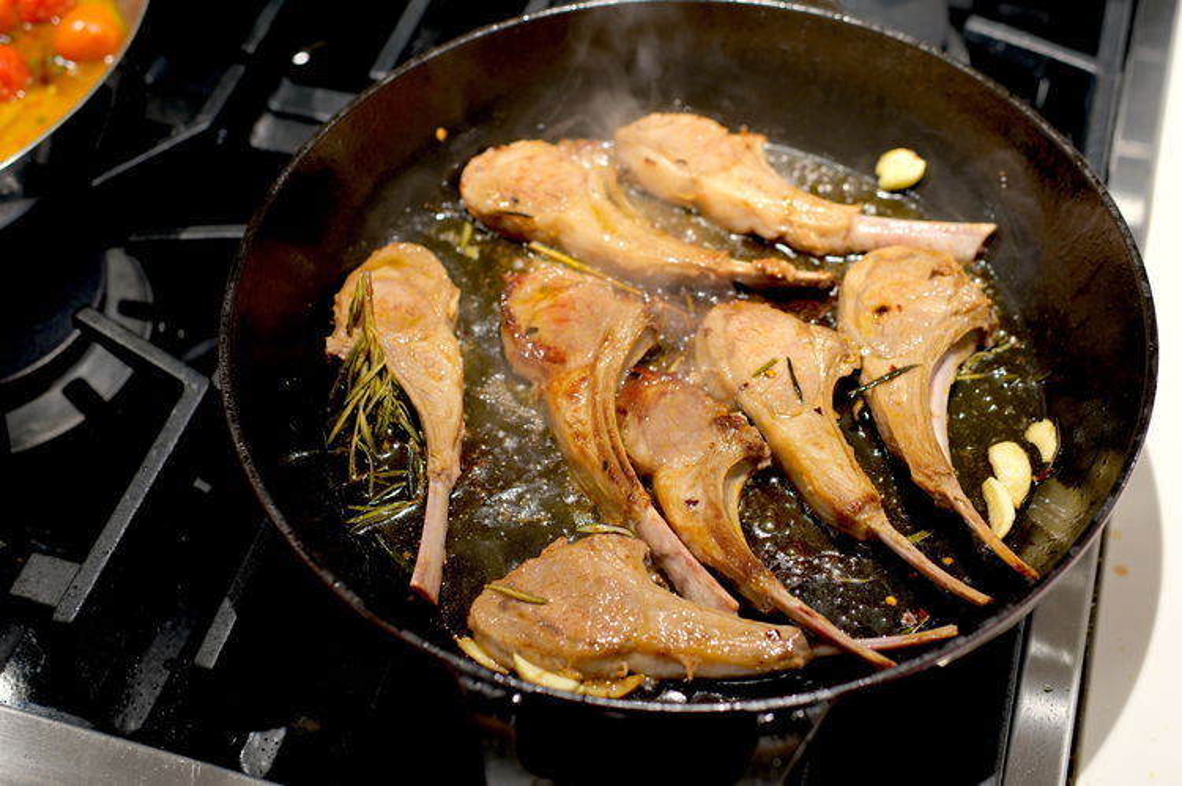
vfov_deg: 29.8
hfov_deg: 43.6
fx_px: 1476
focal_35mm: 45
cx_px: 591
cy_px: 393
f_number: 2.8
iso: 640
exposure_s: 1/42
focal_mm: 30
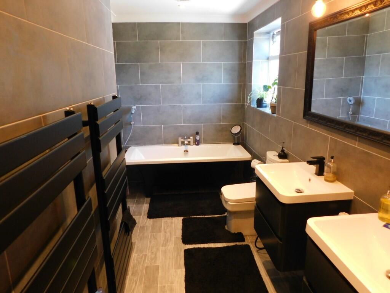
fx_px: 270
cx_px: 195
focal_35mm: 24
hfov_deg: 71.6
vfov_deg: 56.8
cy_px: 146
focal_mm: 4.1
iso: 360
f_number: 3
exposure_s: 1/30
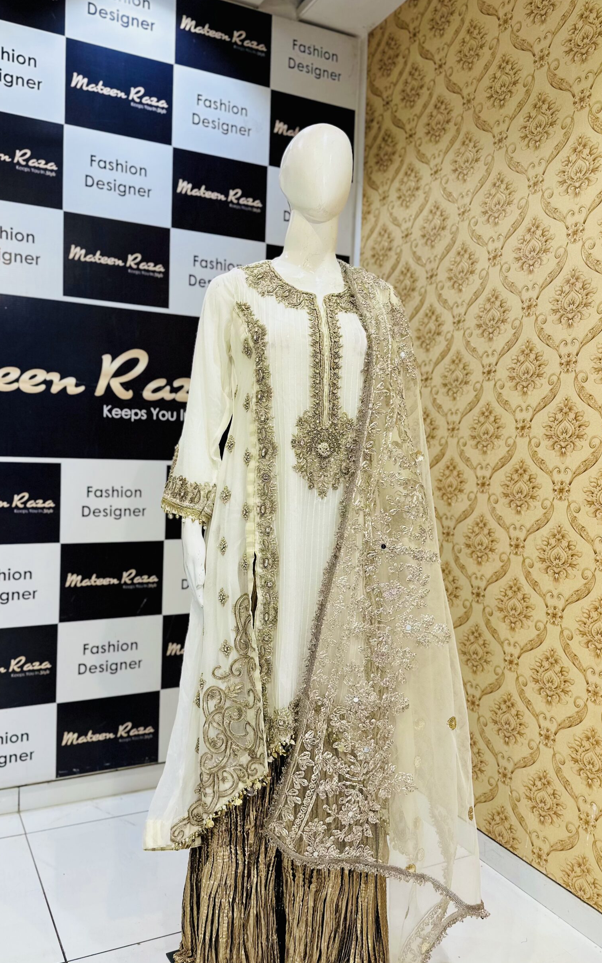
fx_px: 709
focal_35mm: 27
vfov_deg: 68.4
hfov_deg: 45.6
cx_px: 226
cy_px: 495
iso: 80
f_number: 1.78
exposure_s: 1/323
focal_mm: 6.86
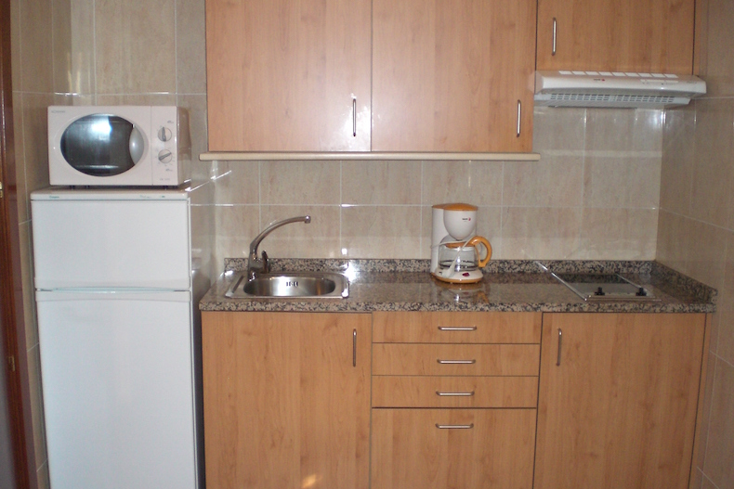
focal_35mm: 40
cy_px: 262
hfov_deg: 48.5
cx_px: 364
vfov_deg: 33.4
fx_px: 816
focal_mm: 6.3
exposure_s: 1/60
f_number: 3.1
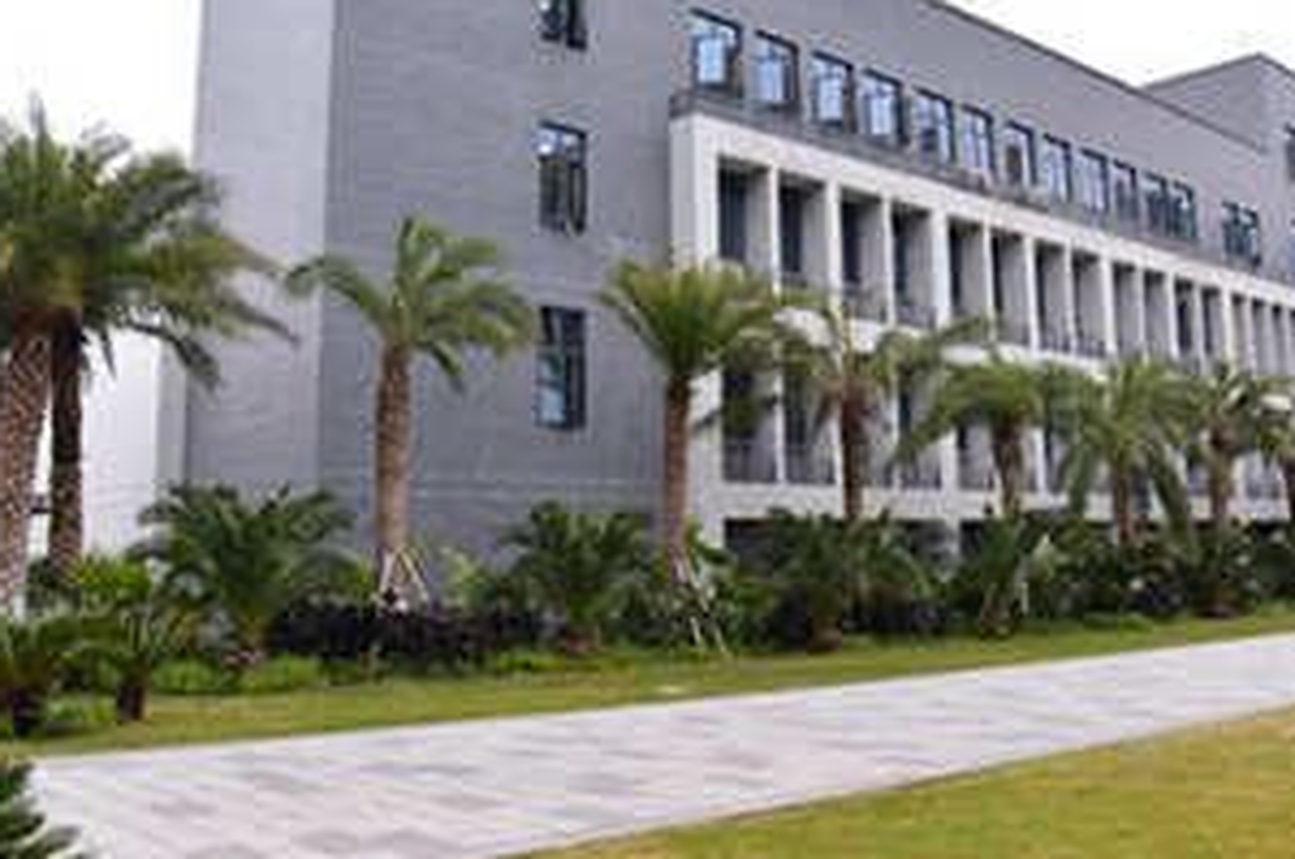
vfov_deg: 36.6
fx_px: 1293
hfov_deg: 53.1
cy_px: 330
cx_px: 708
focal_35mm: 36
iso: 1600
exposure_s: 1/1000
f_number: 4
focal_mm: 24
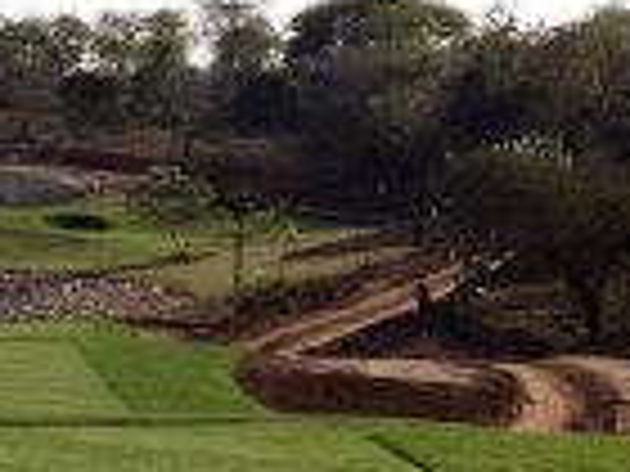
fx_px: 2038
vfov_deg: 13.2
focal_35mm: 112
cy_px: 380
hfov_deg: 16.6
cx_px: -178
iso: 32
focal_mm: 3.3
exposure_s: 1/2604
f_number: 2.4
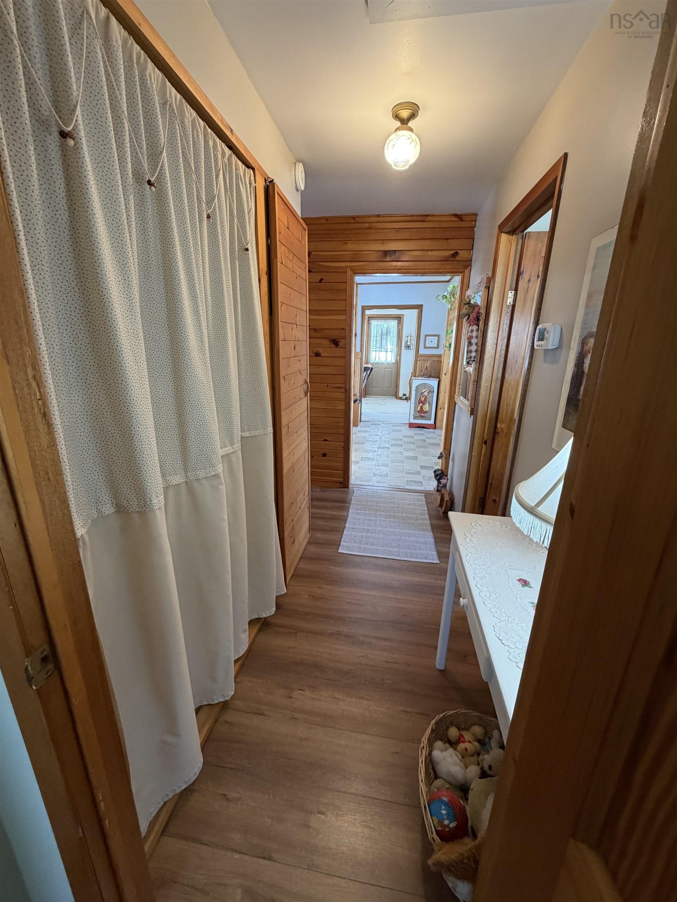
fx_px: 365
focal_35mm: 14
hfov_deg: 85.7
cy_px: 451
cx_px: 338
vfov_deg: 102.1
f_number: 2.2
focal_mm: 2.22
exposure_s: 1/60
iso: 250
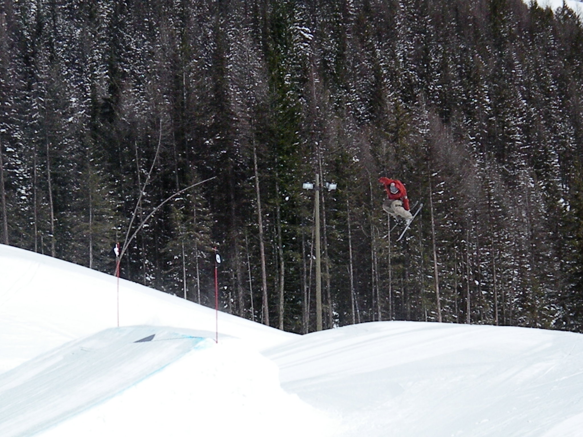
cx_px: 292
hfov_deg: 16.7
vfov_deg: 12.6
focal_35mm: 118
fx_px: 1987
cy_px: 218
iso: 640
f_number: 8
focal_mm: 21
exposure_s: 1/4219
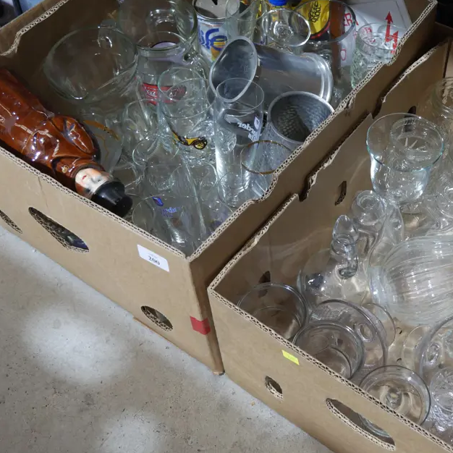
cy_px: 225
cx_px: 358
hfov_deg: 30.4
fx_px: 814
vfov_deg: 31.1
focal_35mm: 55
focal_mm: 19
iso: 1000
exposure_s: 1/60
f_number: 4.1
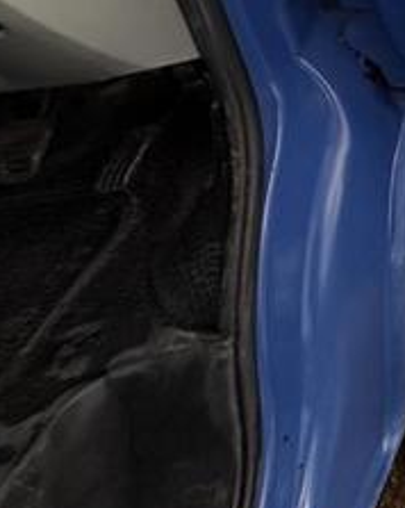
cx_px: 956
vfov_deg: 26.4
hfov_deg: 15.5
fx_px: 825
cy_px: -223
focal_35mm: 55
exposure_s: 1/211
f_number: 2.2
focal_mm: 2.22
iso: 64
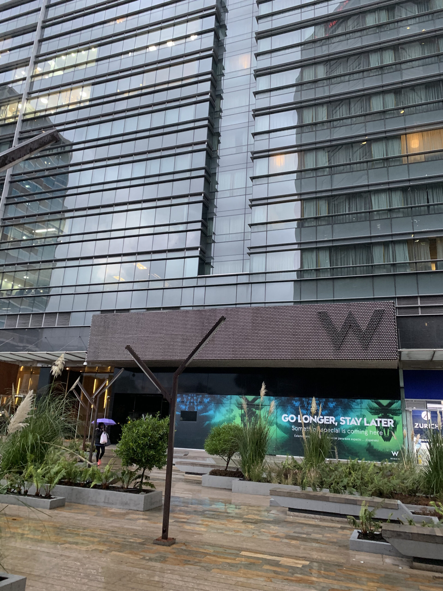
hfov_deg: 53.1
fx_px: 444
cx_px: 222
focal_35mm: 26
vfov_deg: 67.3
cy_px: 296
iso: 320
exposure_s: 1/60
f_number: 1.8
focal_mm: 4.25
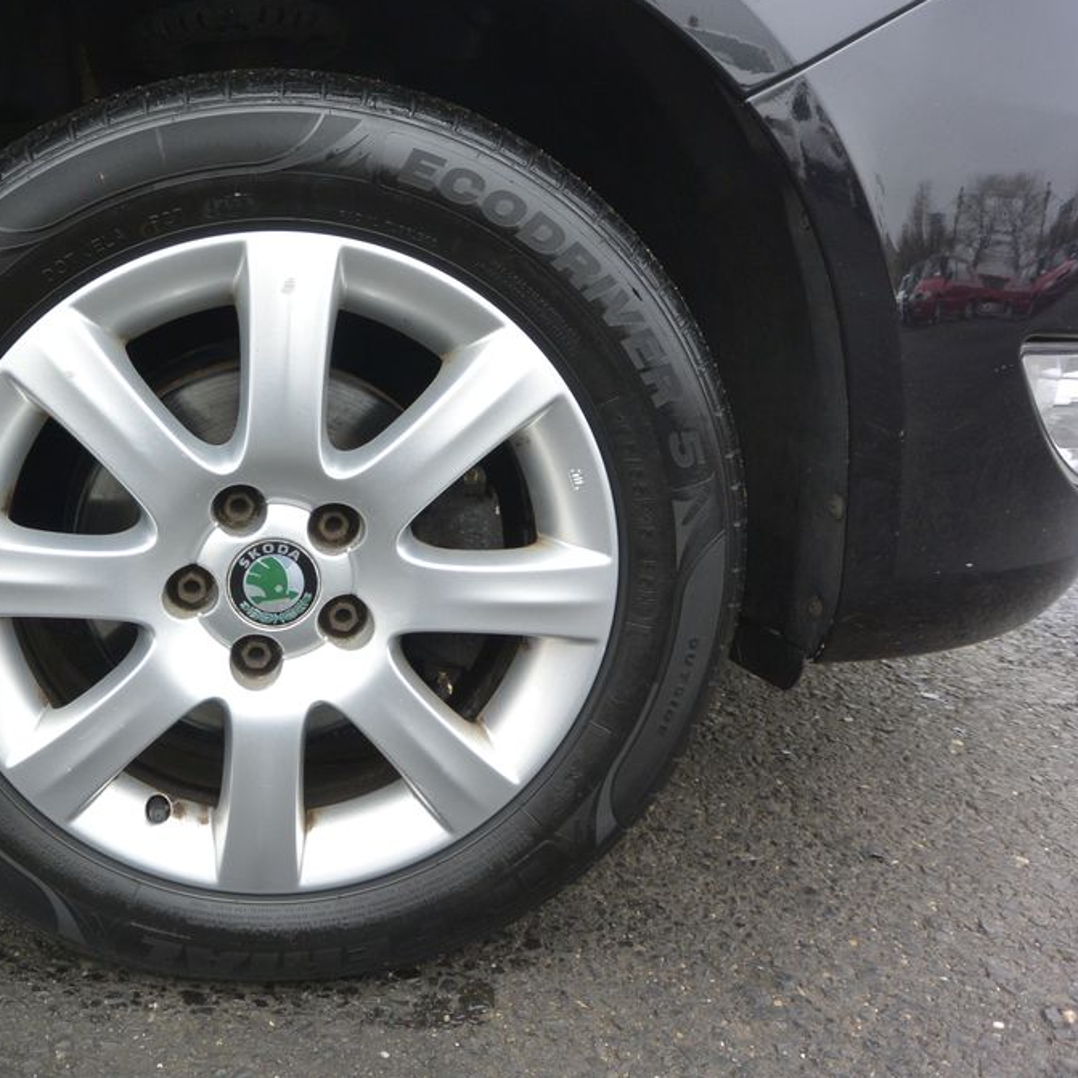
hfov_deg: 45.4
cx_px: 259
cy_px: 541
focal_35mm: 35
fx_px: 1233
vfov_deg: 47.2
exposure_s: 1/160
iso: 200
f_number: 3.5
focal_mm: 10
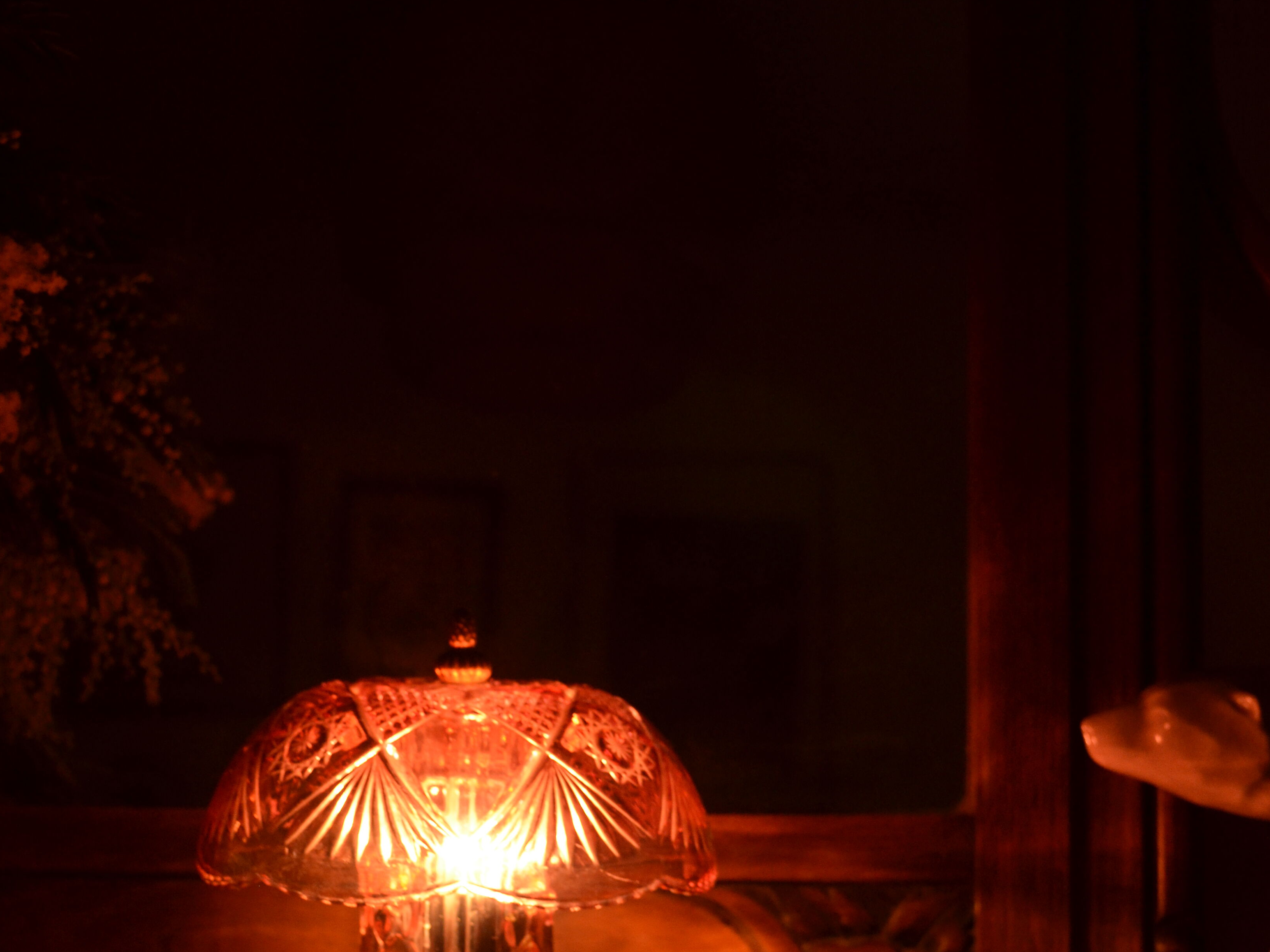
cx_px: 634
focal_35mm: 74
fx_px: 2715
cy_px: 628
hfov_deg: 26.3
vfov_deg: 19.8
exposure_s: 1/40
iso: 800
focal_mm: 34
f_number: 5
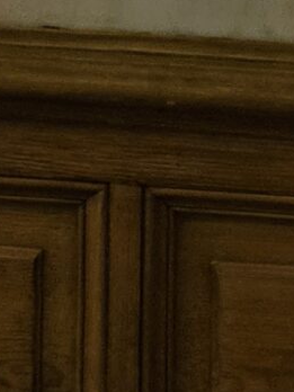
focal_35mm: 169
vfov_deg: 9.2
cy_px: -819
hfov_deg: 8.8
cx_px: 164
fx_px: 1914
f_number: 1.8
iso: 640
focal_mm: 5.4
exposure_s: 1/25
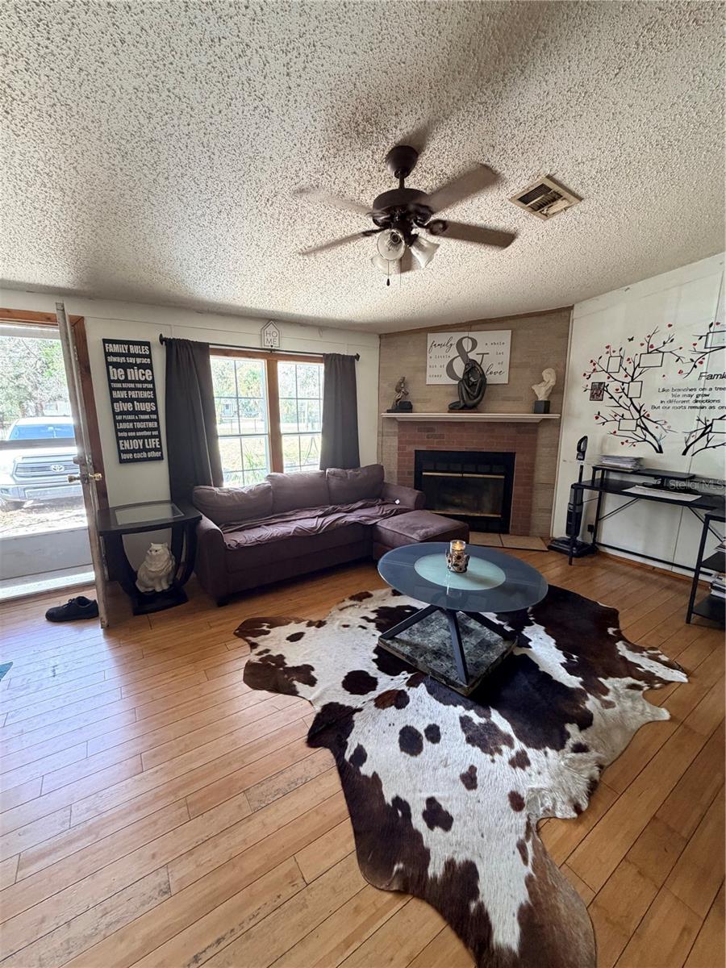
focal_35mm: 14
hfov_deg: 85.7
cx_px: 363
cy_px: 484
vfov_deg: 102.1
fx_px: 391
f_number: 2.2
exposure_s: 1/78
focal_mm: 2.22
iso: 320
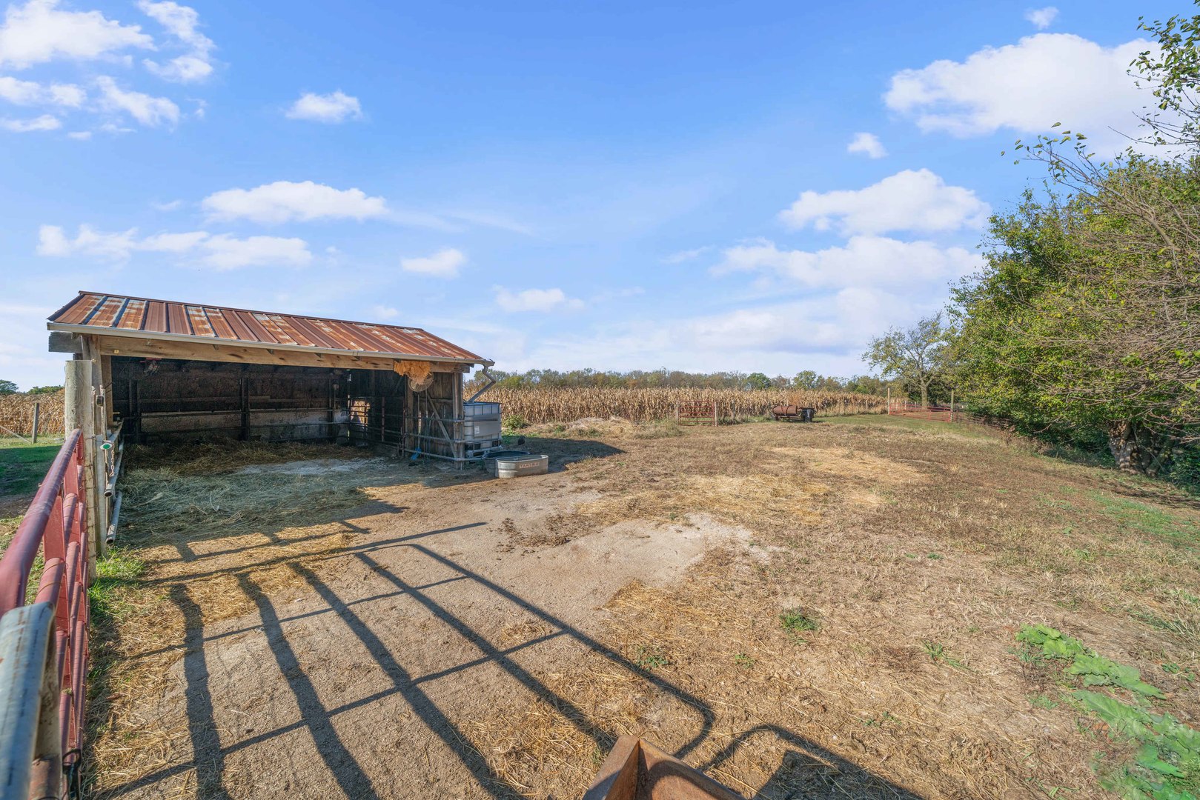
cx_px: 600
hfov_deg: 112.6
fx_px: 400
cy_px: 400
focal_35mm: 12
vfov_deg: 90.0
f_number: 8
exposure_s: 1/250
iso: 250
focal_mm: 12
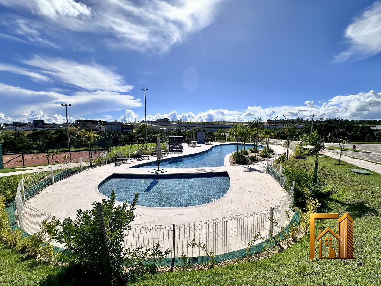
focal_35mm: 14
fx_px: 154
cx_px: 190
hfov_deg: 102.1
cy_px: 143
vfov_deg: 85.7
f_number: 2.2
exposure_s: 1/4464
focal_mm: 2.22
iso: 50
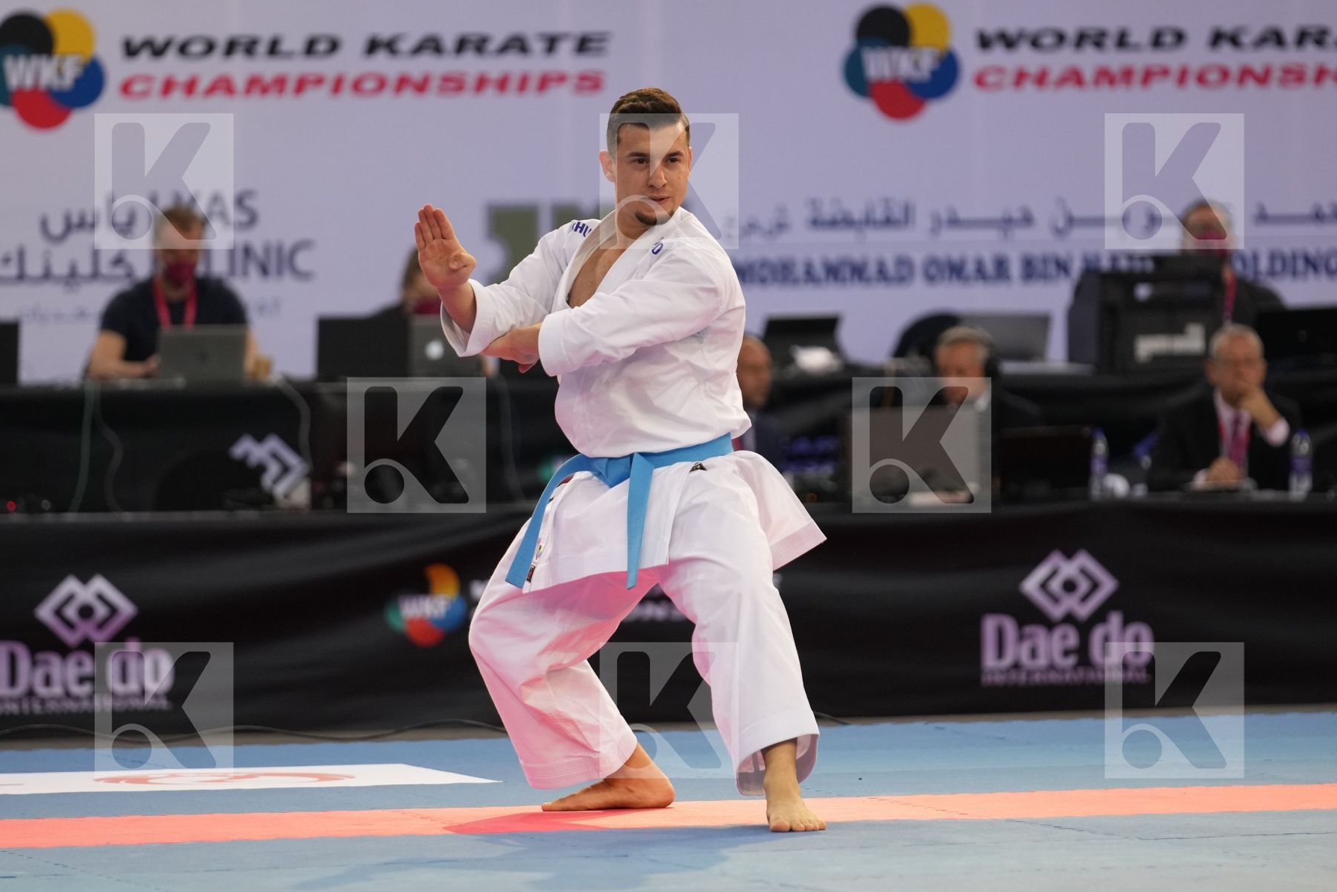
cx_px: 669
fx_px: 11067
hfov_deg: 6.9
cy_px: 445
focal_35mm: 298
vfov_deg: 4.6
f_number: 2.8
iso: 1250
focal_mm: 198
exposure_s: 1/500
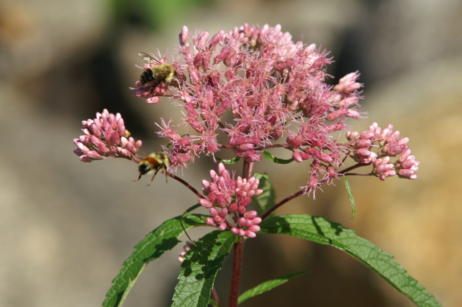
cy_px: 154
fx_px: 4039
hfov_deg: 6.5
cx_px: 231
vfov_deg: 4.4
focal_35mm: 315
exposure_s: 1/250
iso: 100
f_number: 9
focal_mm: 210
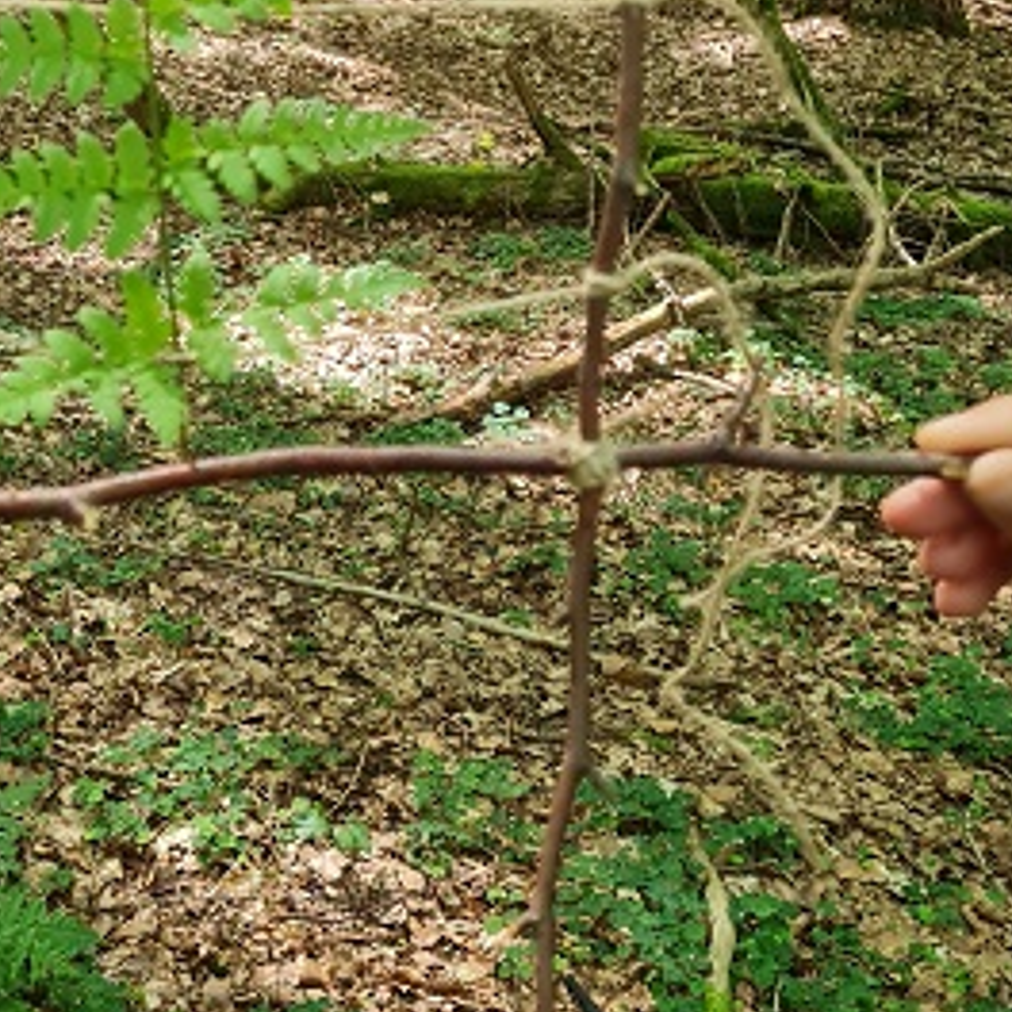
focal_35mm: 58
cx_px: 245
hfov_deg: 29.1
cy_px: 31
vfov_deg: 28.0
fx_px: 1918
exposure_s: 1/100
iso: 200
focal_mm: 5.4
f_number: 1.8
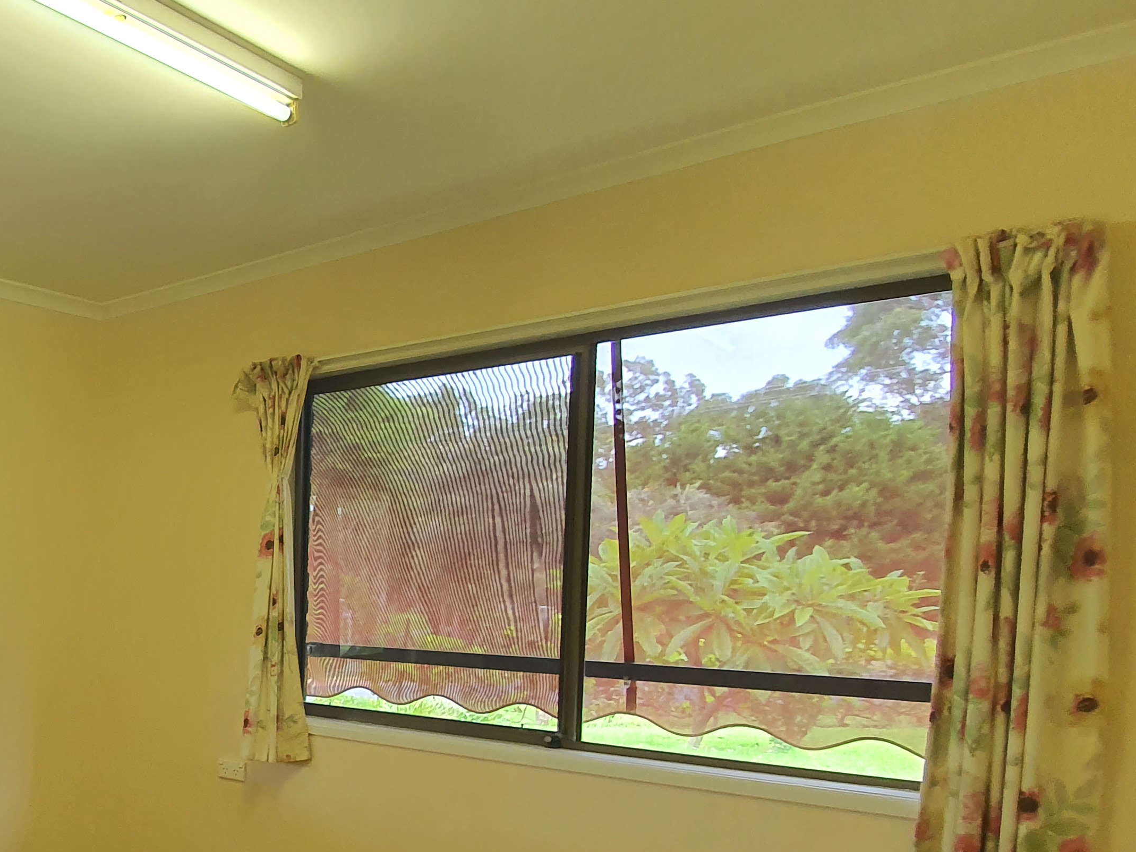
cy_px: 629
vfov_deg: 48.1
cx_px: -61
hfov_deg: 48.7
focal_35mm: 28
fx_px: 919
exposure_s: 1/50
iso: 100
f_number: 2.2
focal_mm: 1.8
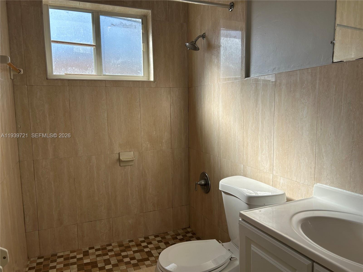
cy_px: 136
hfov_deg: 67.3
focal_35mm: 26
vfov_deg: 53.1
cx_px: 182
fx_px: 273
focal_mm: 5.7
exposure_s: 1/917
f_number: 1.5
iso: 50
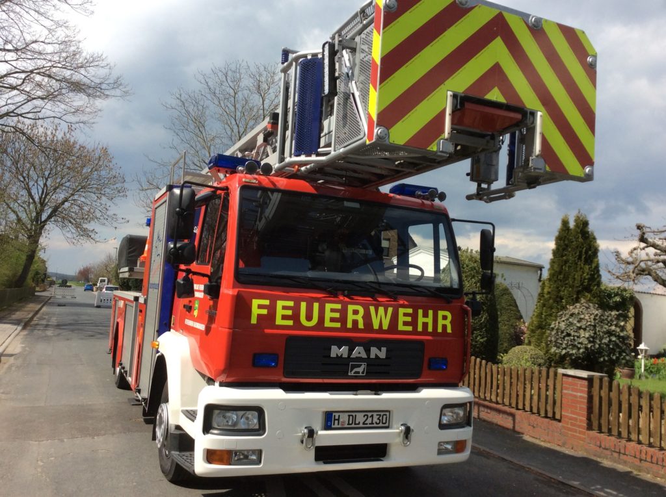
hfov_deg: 55.4
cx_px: 333
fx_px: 634
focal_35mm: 33
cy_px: 248
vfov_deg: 42.8
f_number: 2.4
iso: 32
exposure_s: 1/1431
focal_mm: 3.3
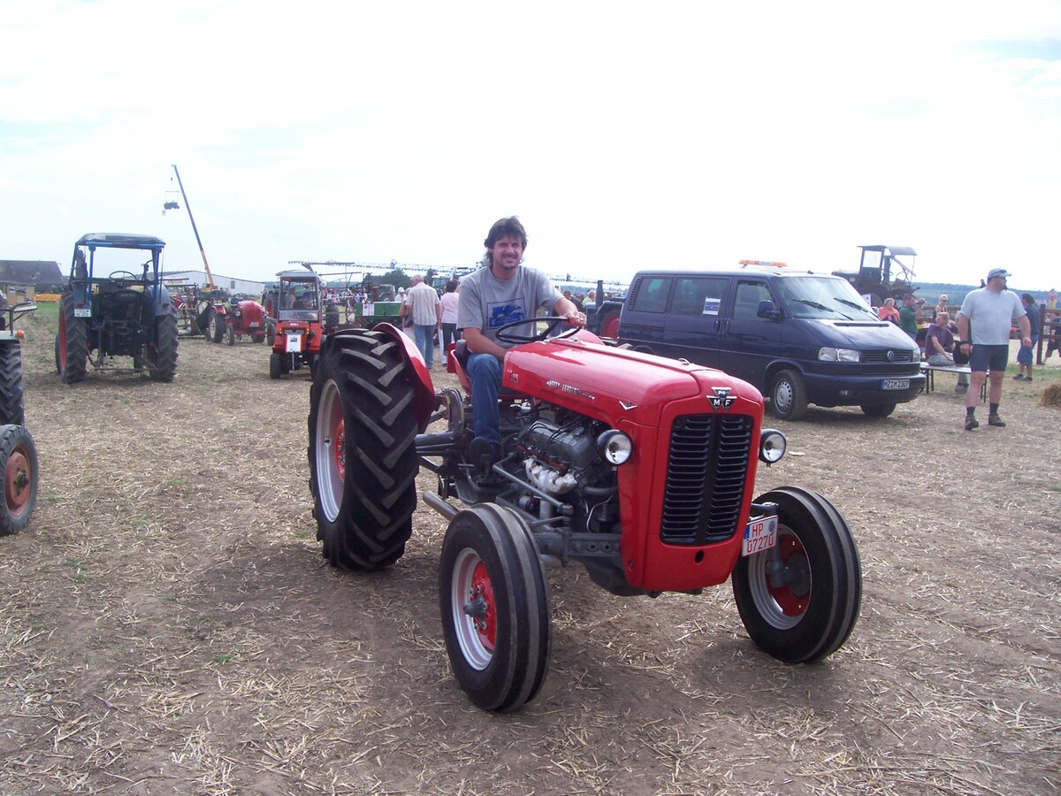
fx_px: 1042
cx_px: 530
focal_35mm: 34
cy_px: 398
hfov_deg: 54.0
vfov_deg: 41.8
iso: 80
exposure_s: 1/348
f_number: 5.1
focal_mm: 5.6
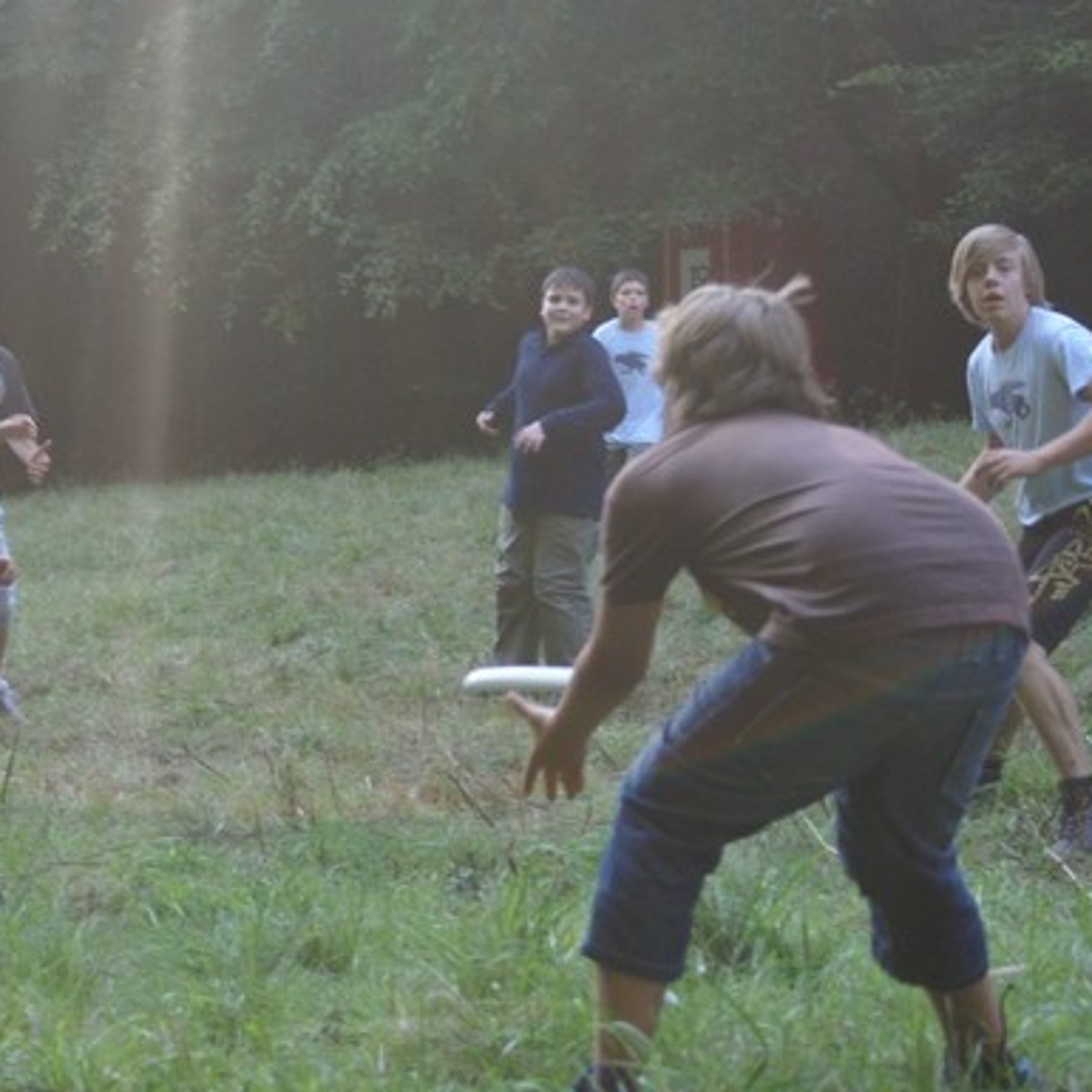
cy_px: 584
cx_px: 346
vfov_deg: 16.4
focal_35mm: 106
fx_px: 3783
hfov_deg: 16.4
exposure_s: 1/160
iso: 500
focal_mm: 50
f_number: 5.6
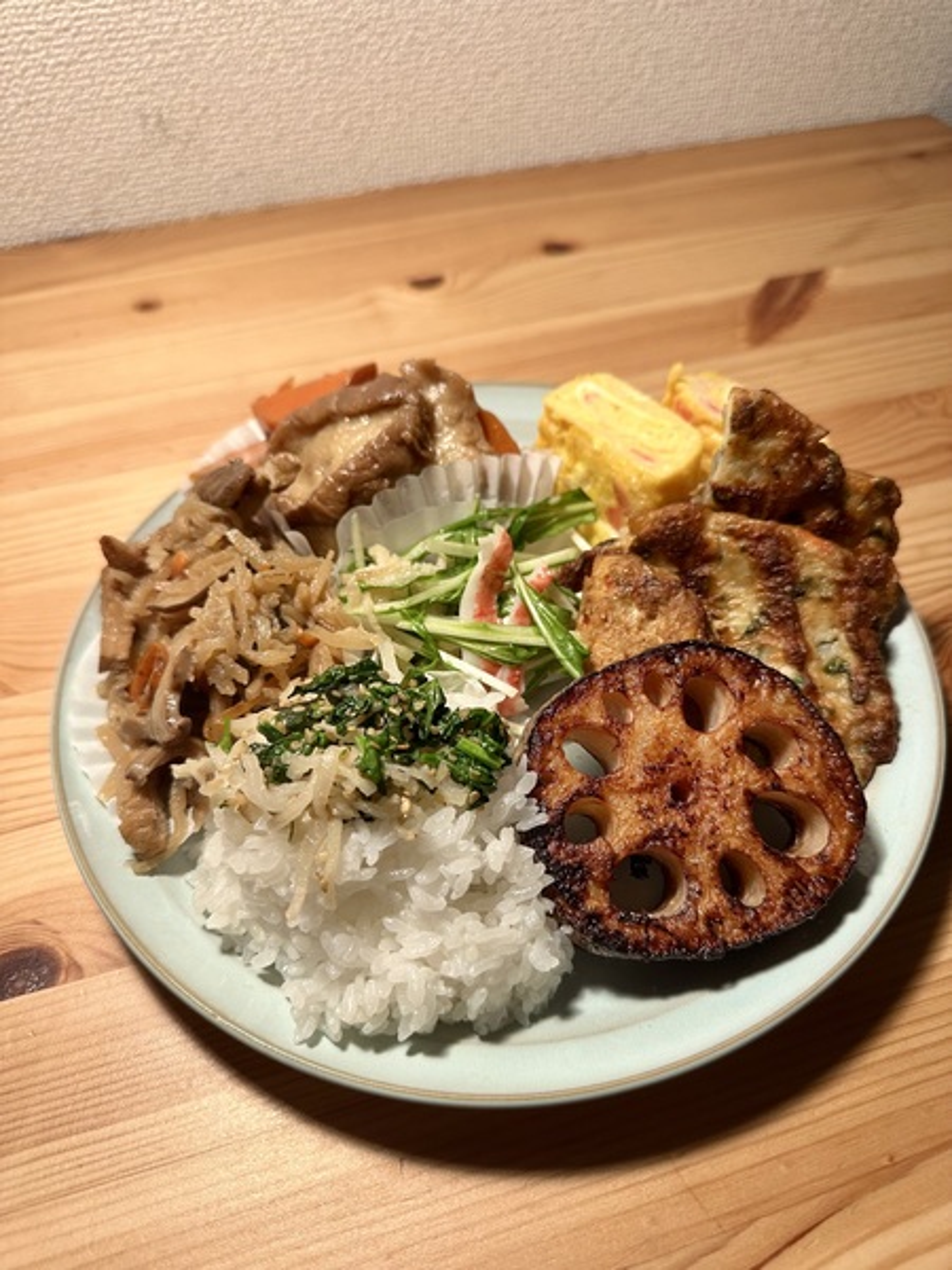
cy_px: 635
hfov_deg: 56.8
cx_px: 476
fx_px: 880
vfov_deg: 71.6
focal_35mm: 24
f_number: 1.78
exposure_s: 1/100
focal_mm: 6.86
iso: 200
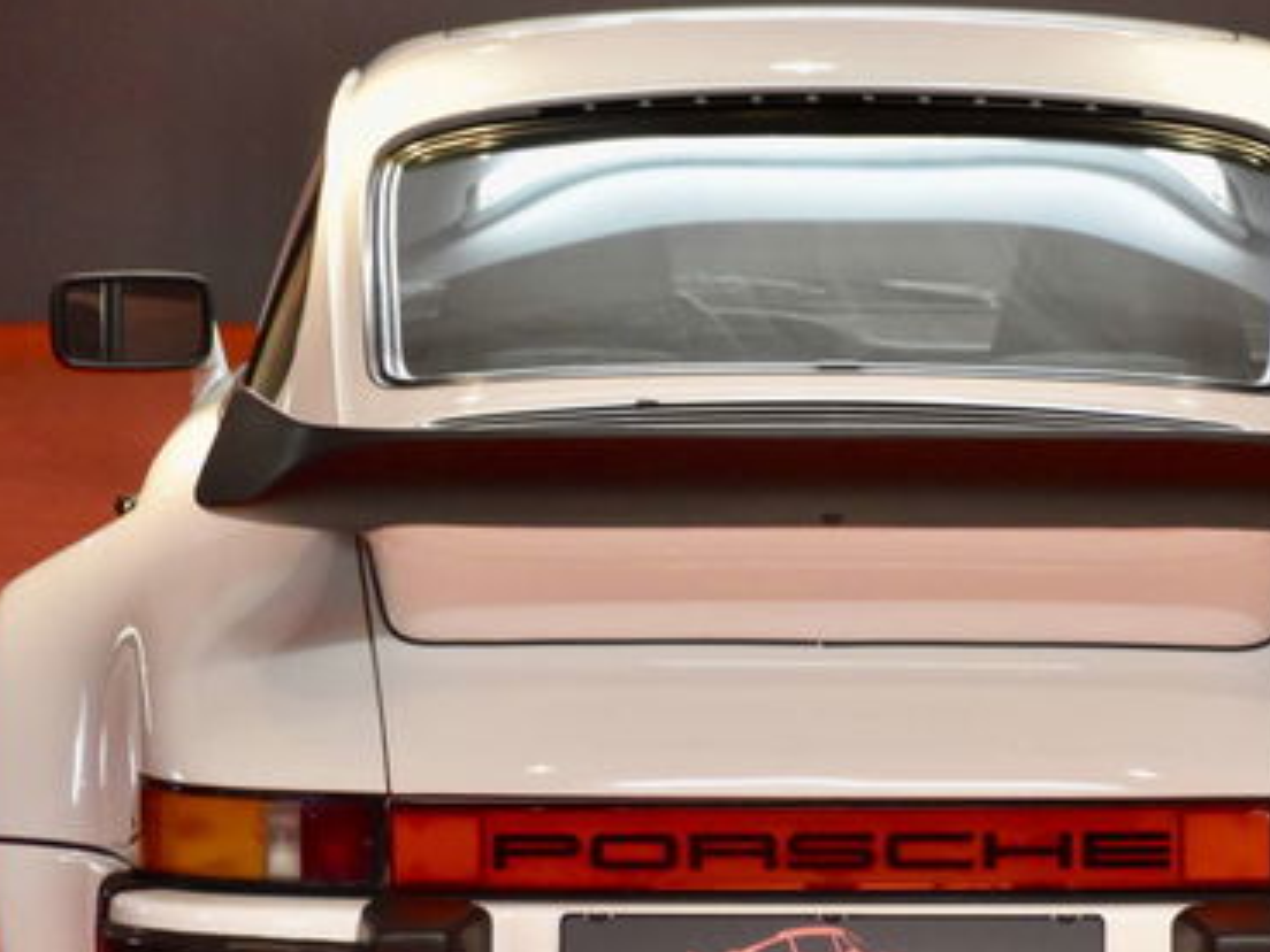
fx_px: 10823
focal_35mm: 295
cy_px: 652
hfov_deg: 6.7
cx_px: 852
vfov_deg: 5.0
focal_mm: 98
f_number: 5.6
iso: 2500
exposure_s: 1/60
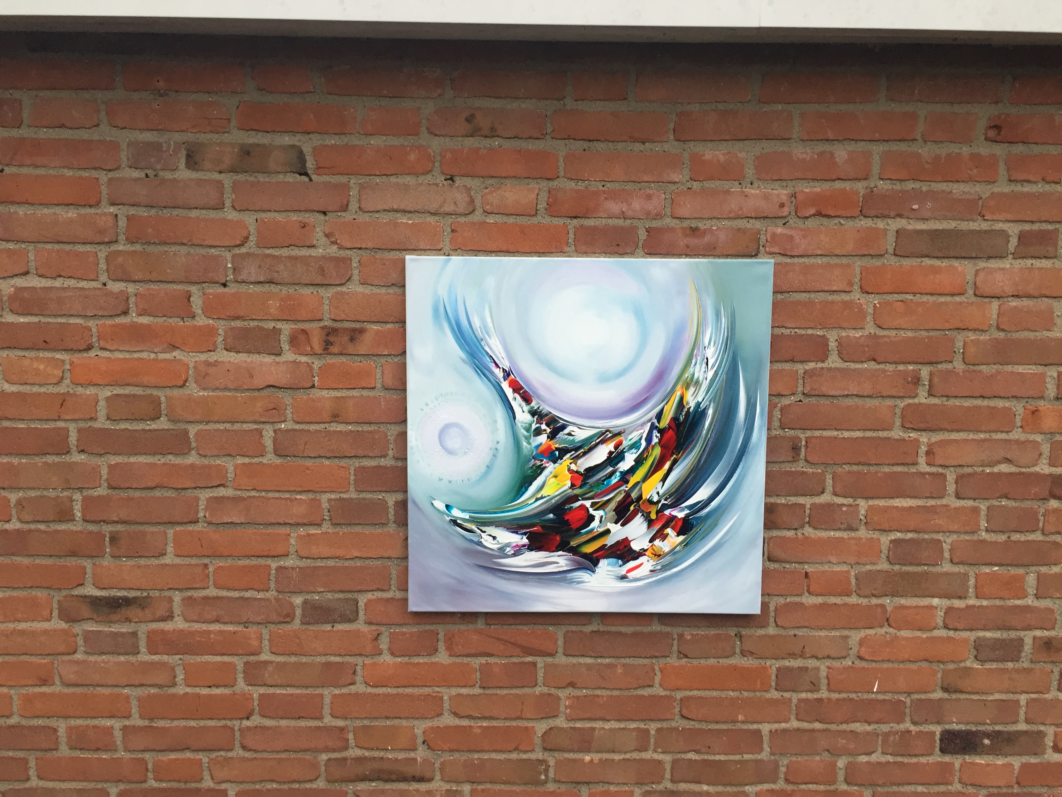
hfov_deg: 61.7
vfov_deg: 48.2
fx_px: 890
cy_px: 398
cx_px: 531
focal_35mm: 29
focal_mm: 4.15
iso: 32
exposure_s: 1/33
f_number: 2.2
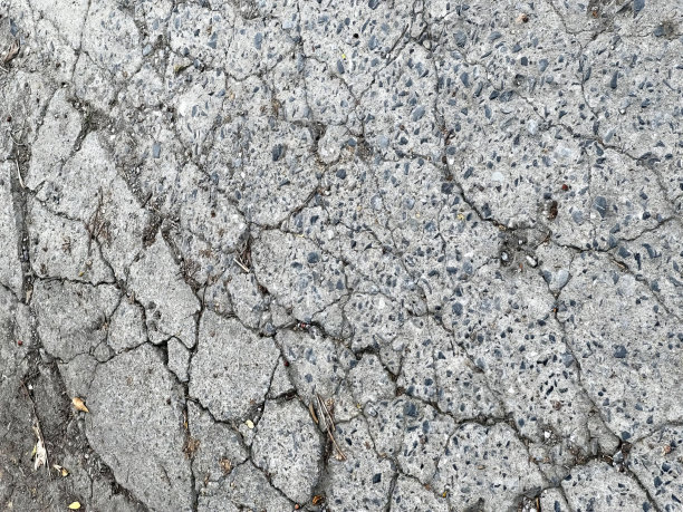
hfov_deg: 25.3
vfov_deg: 19.1
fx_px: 1519
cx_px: 342
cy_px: 256
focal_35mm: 77
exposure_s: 1/200
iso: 32
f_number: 2.8
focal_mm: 9
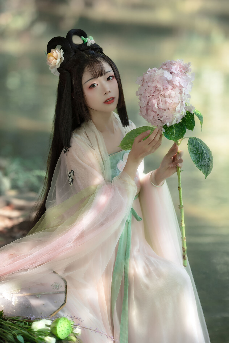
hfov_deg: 10.2
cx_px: 114
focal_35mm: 134
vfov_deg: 15.3
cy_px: 172
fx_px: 1278
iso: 100
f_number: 2.2
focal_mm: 135
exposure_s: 1/80
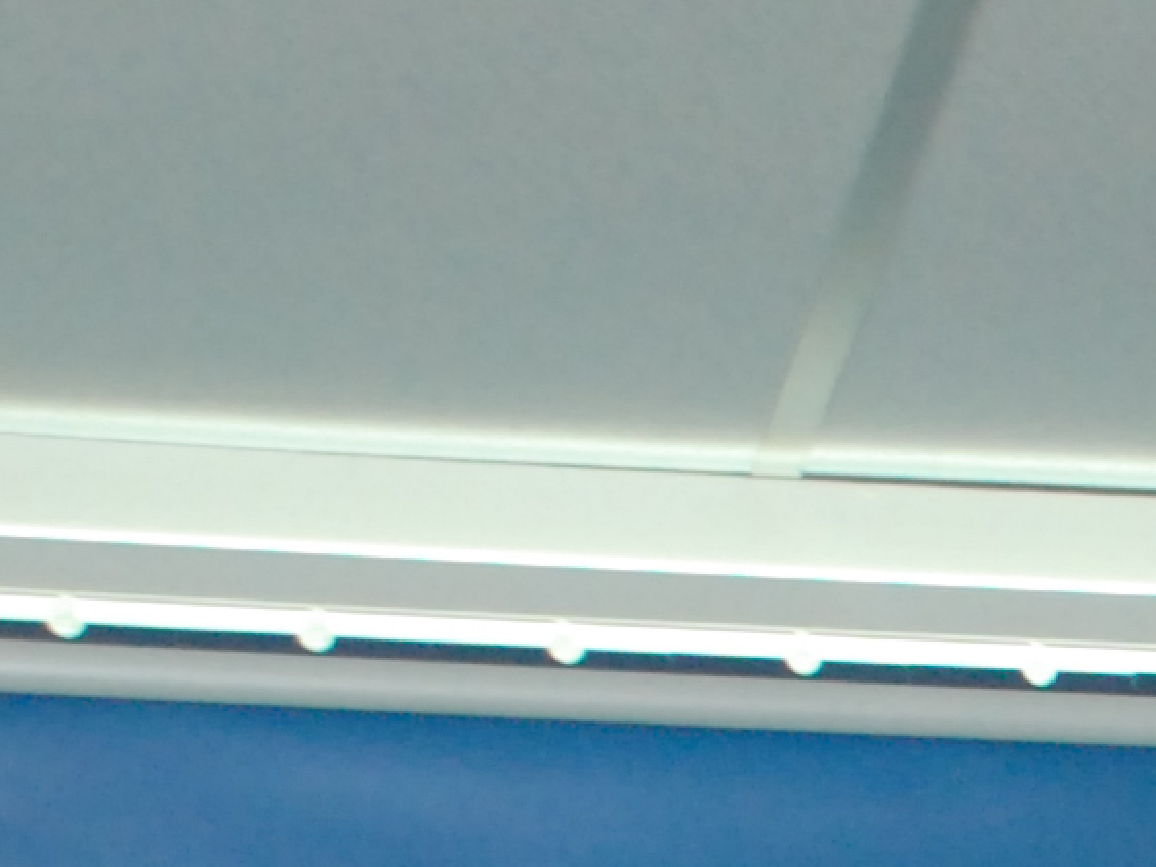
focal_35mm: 307
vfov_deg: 4.7
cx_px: 3404
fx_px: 10262
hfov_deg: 6.0
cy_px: 2218
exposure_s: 1/60
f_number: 5
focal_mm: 31
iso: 800
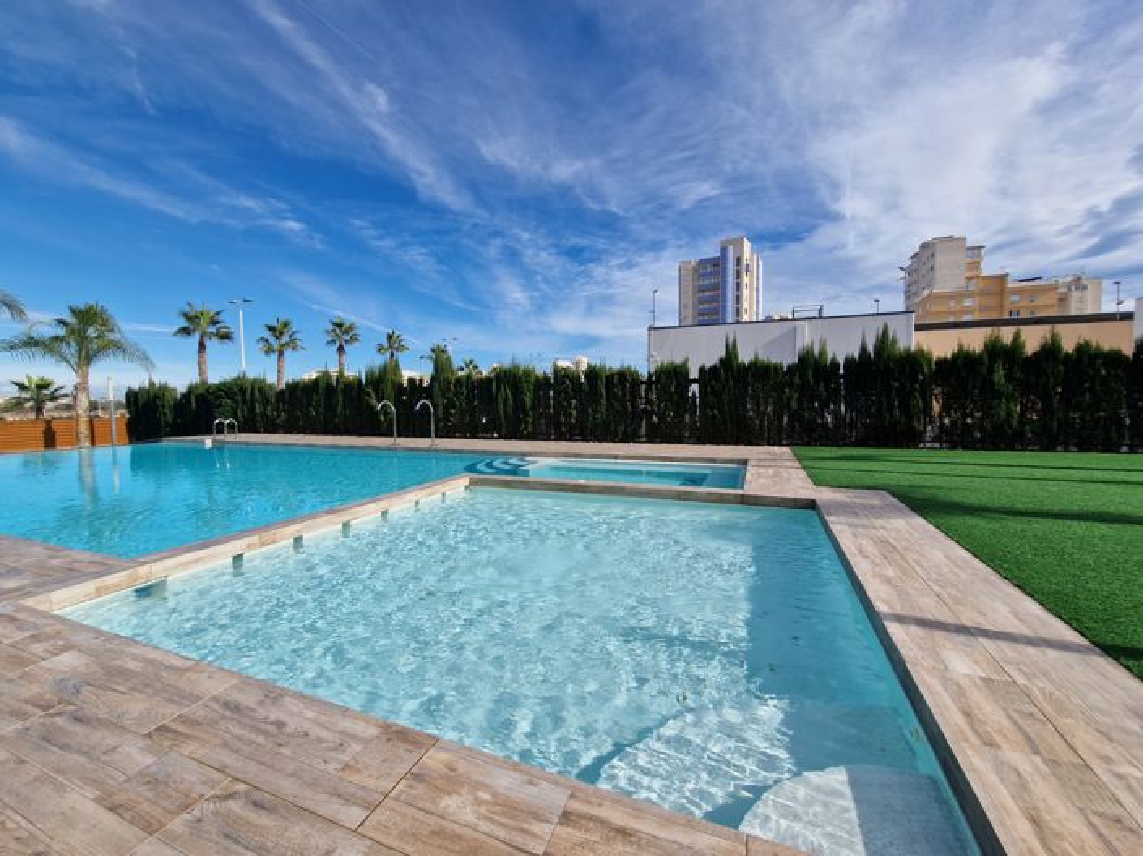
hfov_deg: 106.2
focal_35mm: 13
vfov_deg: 89.9
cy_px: 428
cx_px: 572
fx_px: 429
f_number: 2.2
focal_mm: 2.2
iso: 50
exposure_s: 1/3392
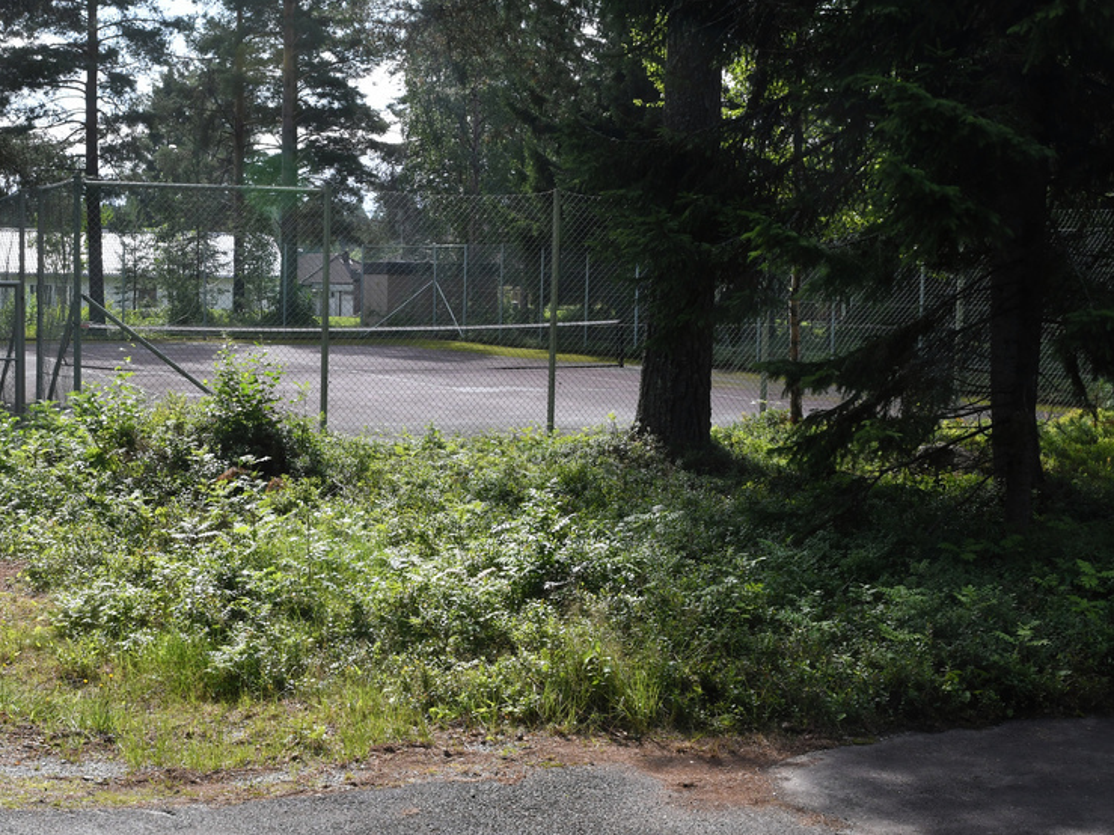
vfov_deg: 28.0
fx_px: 1673
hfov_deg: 36.3
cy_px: 414
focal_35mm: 52
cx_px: 344
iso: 400
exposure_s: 1/400
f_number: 10
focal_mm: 26
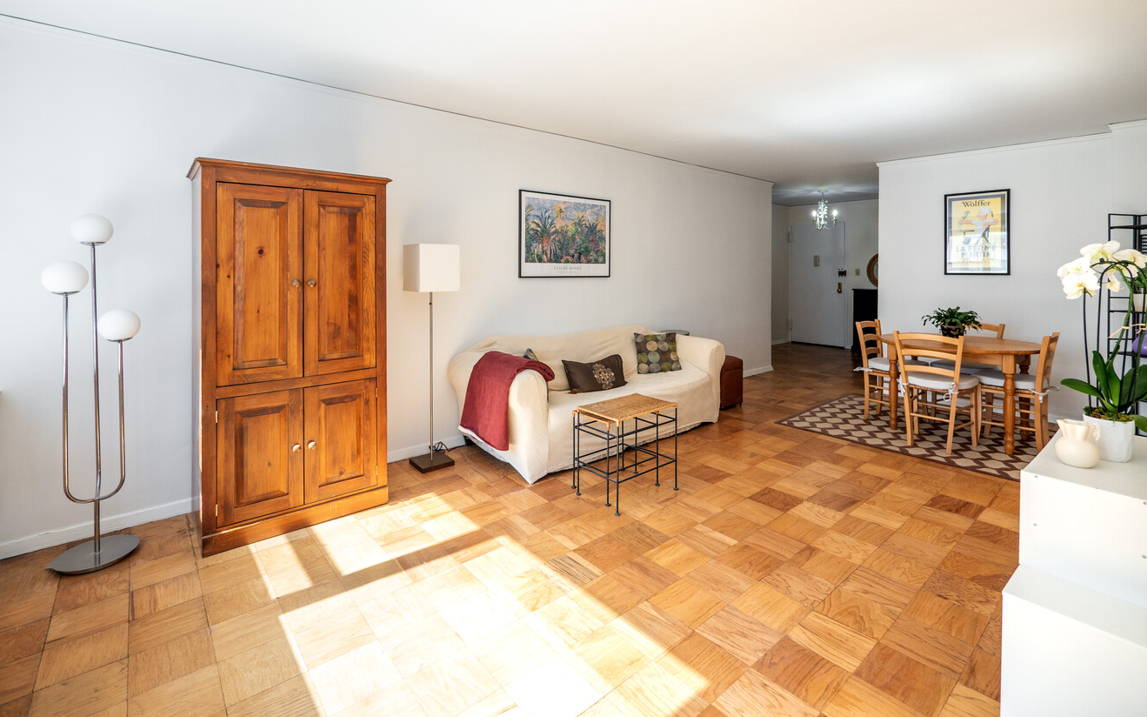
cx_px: 577
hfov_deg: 101.5
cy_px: 290
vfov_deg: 74.0
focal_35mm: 15
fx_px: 469
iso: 125
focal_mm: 7
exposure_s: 1/100
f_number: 4
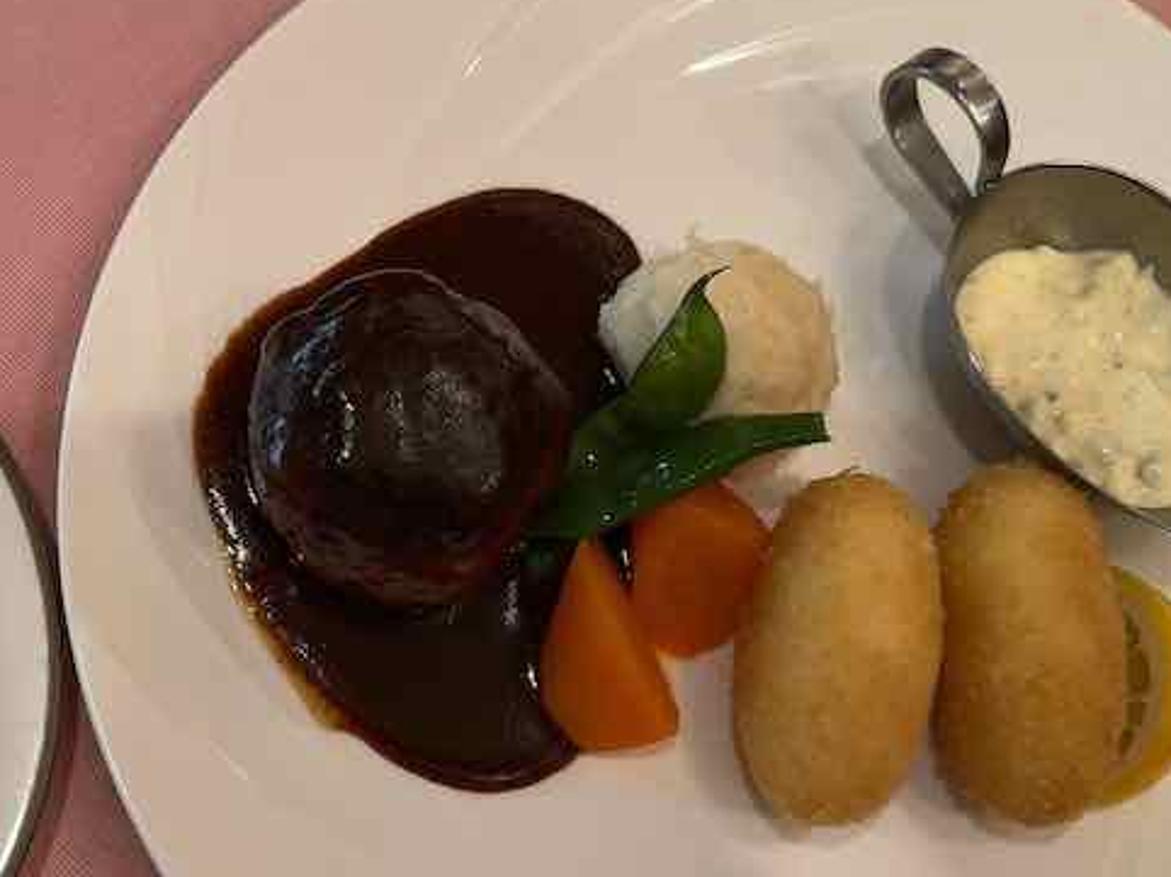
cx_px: 267
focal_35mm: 51
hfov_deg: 36.5
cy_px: 605
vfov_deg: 28.3
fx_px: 1724
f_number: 1.78
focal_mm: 6.76
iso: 125
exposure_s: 1/50
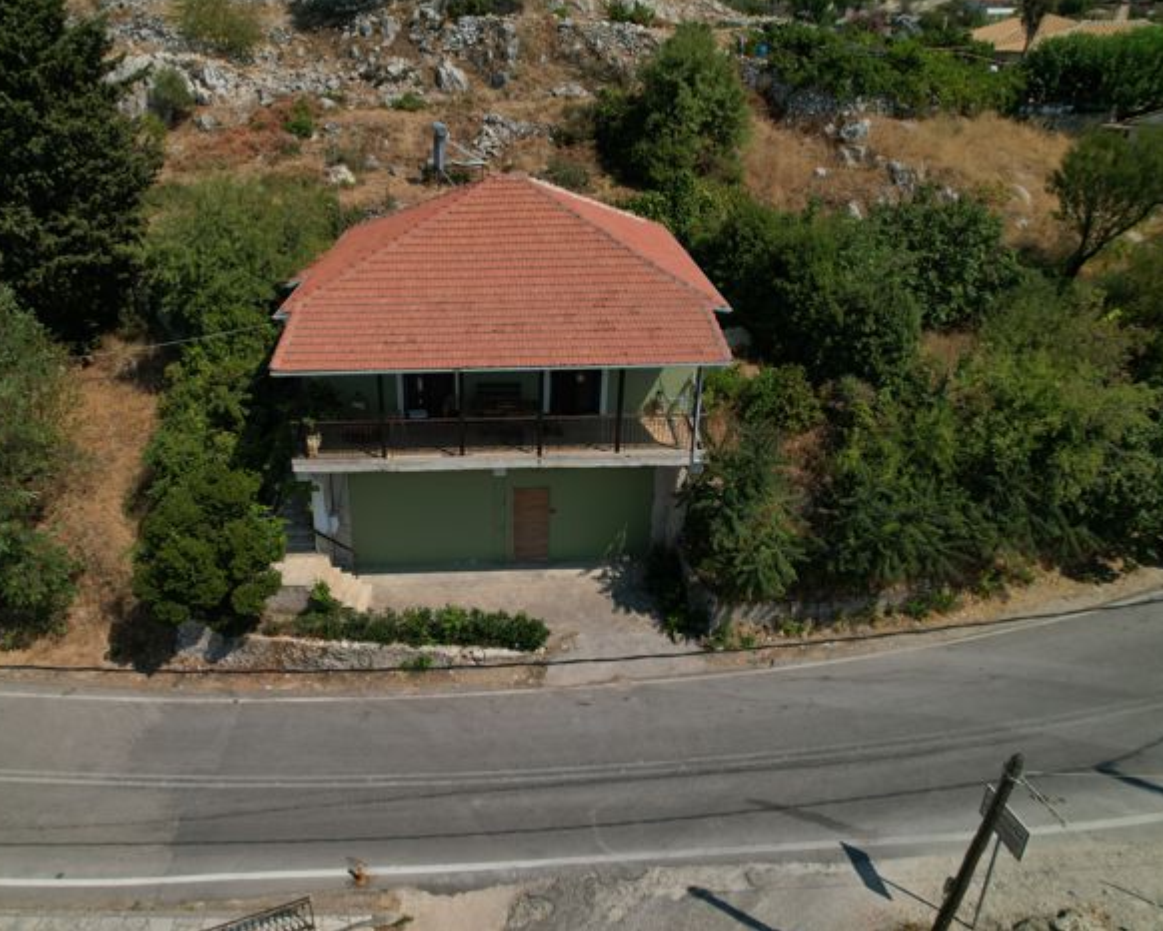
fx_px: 861
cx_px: 485
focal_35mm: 25
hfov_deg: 67.6
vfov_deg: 56.8
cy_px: 464
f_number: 2.8
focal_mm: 8.38
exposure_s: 1/320
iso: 110
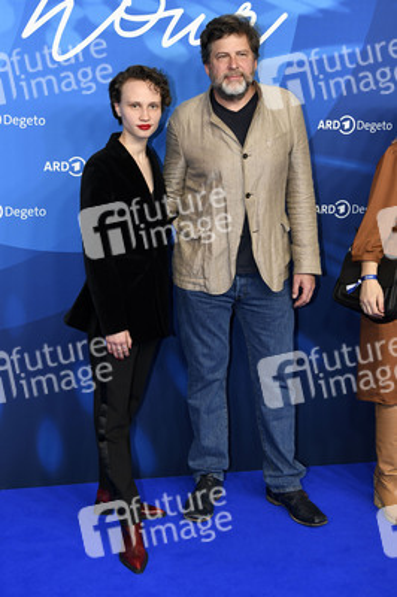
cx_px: 198
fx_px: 696
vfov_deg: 46.4
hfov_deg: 31.8
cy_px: 298
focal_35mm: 42
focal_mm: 42
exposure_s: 1/250
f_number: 4
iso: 800
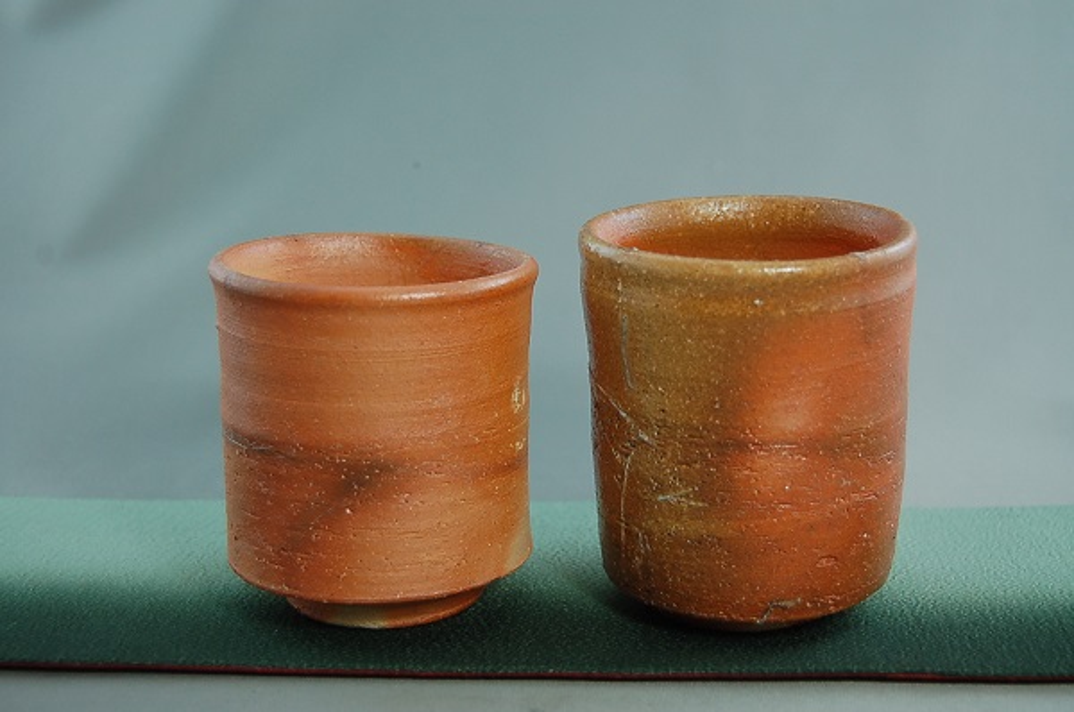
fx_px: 1698
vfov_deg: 23.7
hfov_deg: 35.1
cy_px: 356
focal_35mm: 57
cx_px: 537
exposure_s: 1/30
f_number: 5
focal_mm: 38
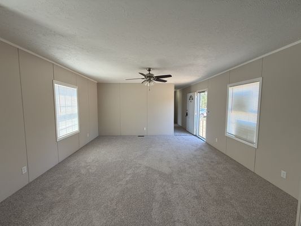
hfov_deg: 102.1
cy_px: 113
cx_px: 150
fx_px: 122
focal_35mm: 14
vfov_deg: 85.7
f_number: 2.2
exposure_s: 1/120
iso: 64
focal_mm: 2.22
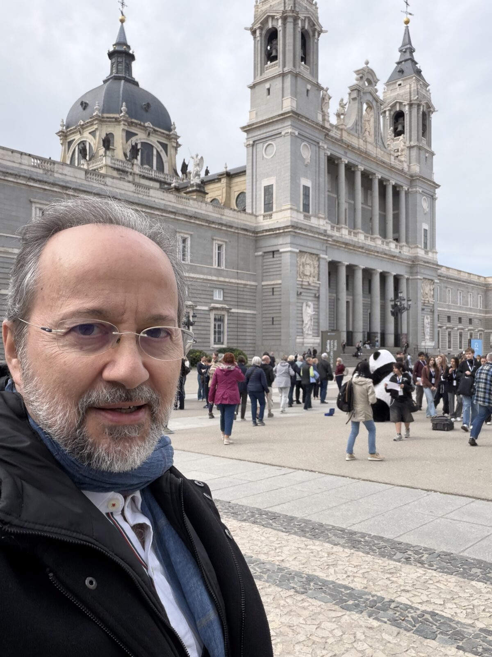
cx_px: 246
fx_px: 569
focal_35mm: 30
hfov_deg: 46.8
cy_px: 328
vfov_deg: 60.0
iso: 40
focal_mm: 2.71
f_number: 1.9
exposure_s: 1/767
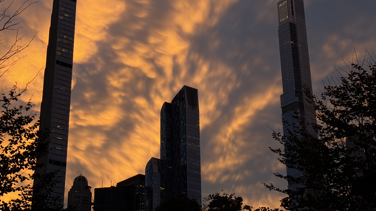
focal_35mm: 73
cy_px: 59
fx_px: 728
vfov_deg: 16.5
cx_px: 163
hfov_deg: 28.9
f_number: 1.78
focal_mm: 6.76
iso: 64
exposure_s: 1/463
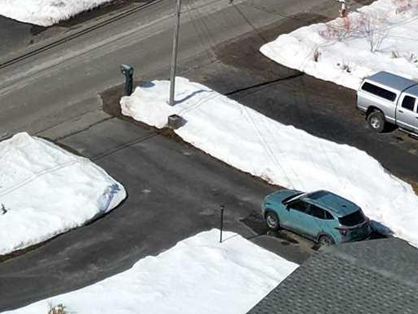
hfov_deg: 13.6
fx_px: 1739
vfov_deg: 9.9
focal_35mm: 144
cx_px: 64
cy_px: -198
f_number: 1.7
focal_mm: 6.72
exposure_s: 1/3200
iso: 150
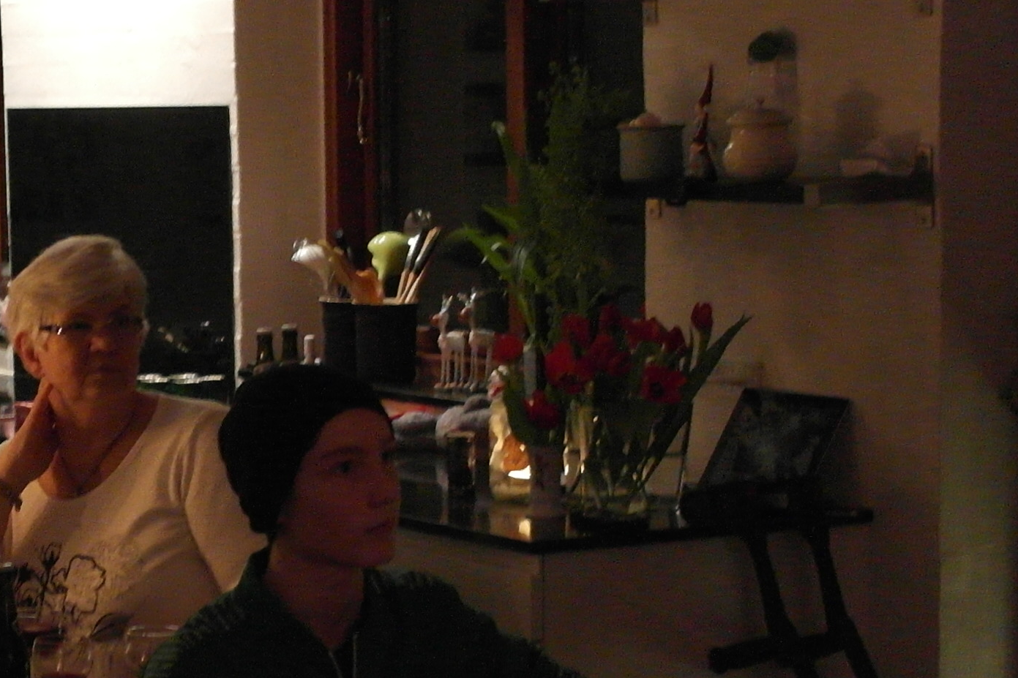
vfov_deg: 11.6
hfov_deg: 16.8
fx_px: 3336
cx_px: -124
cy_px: 480
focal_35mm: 118
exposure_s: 1/20
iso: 1600
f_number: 3.5
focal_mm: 20
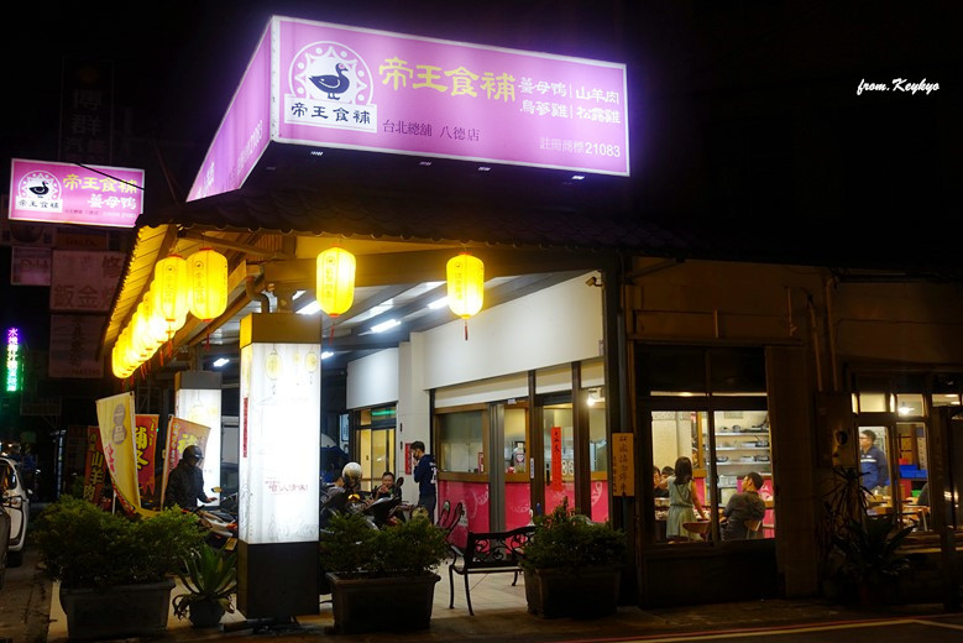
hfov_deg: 49.5
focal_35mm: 39
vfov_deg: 34.2
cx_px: 475
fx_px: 1044
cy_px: 320
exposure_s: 1/40
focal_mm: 13.92
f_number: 2.8
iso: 250
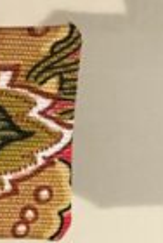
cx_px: -132
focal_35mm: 129
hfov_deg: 10.1
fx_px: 872
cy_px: 406
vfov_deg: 14.4
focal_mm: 4.15
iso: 200
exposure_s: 1/33
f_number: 2.2
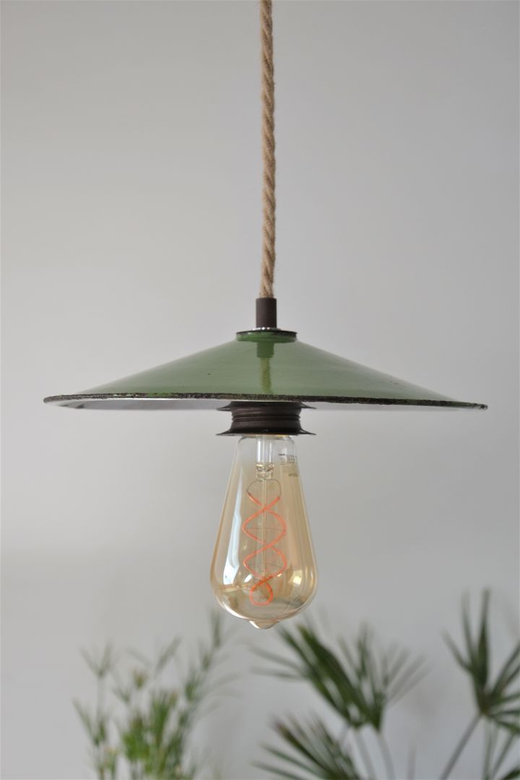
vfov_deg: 29.9
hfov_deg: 20.2
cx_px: 260
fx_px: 1462
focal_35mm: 68
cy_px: 390
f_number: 5.6
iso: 320
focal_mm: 45
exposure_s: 1/125
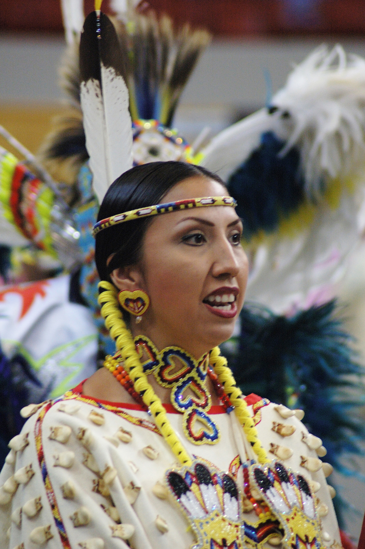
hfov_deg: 4.8
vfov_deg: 7.2
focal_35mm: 285
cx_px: 182
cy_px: 274
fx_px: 4342
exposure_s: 1/125
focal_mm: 190
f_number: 4.8
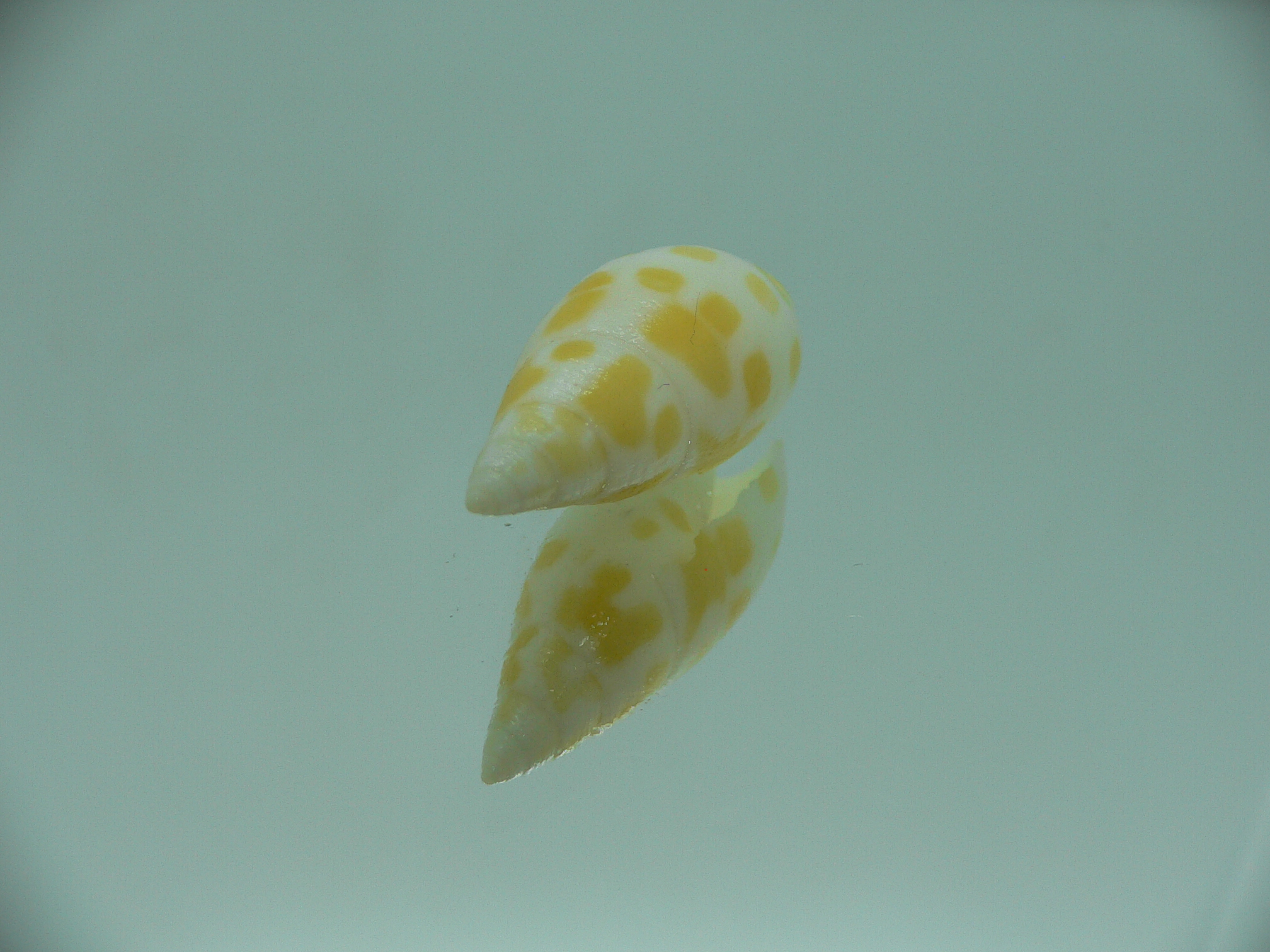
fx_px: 1284
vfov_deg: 40.7
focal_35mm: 35
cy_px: 476
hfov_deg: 52.6
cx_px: 635
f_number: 2.8
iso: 80
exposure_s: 1/80
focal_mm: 4.6
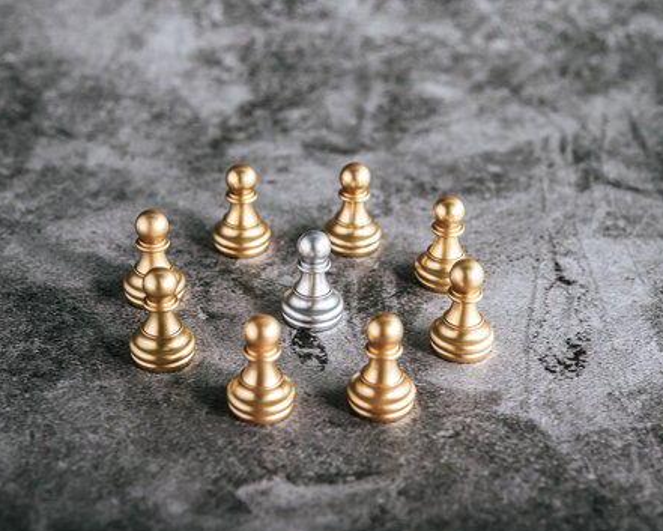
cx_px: 319
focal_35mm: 69
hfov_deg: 27.5
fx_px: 1354
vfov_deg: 22.2
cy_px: 269
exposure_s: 1/160
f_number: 8
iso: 800
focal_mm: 60
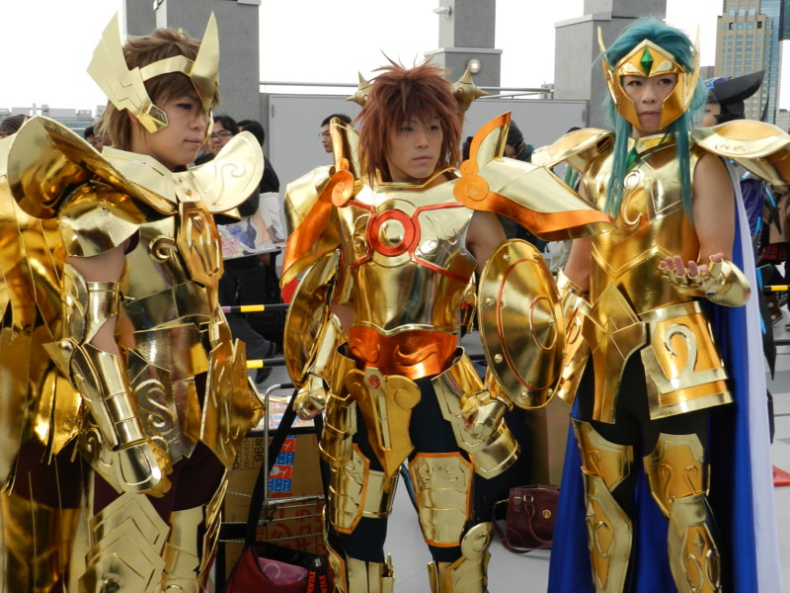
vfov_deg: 31.5
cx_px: 395
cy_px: 296
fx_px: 1050
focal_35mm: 46
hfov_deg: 41.2
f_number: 4.2
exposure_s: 1/250
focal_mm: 8.1
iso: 160
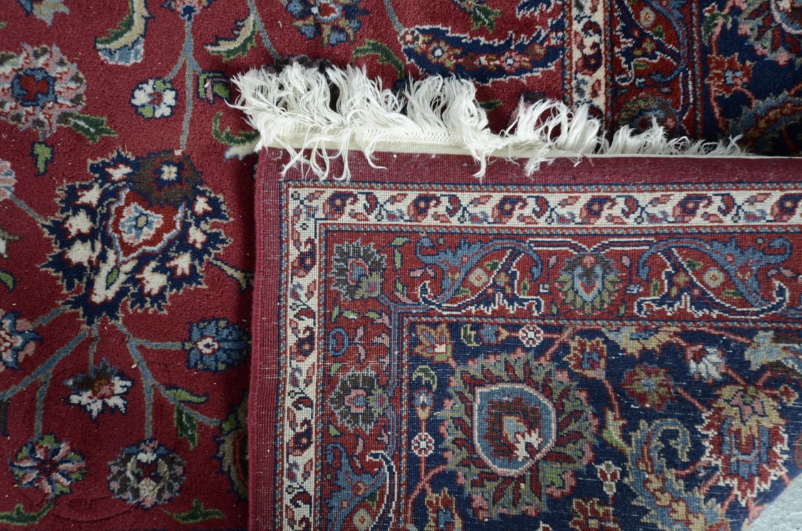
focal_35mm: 24
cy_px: 266
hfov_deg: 73.8
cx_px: 401
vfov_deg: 52.9
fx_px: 534
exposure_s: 1/125
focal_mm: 16
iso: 100
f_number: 8
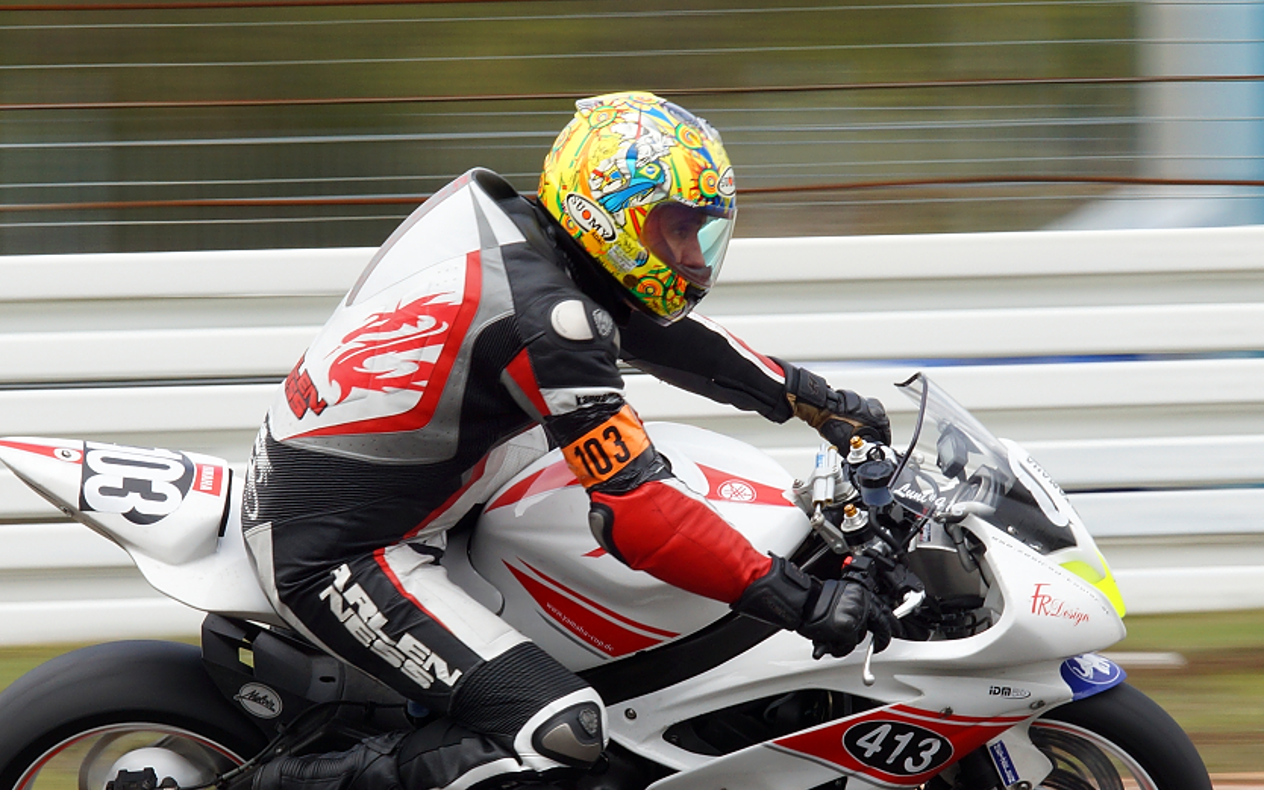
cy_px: 594
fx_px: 9093
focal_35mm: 264
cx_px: 680
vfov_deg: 5.0
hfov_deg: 8.0
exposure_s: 1/100
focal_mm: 120
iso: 160
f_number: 16
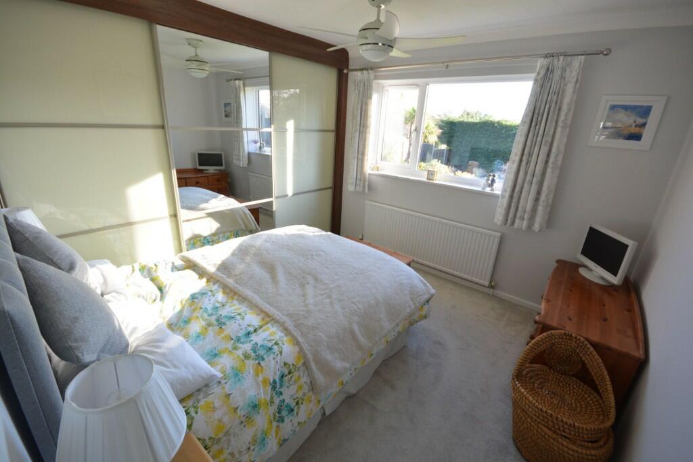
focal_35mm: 15
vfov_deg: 77.3
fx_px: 289
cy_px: 231
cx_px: 346
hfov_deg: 100.4
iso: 400
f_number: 8
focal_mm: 10
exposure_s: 1/40
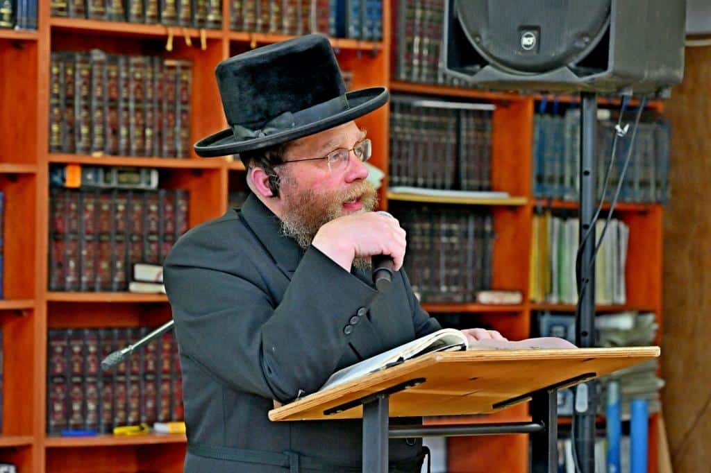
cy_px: 236
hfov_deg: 13.6
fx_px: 2981
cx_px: 356
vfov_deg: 9.1
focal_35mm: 151
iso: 1000
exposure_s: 1/250
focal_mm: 101
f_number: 4
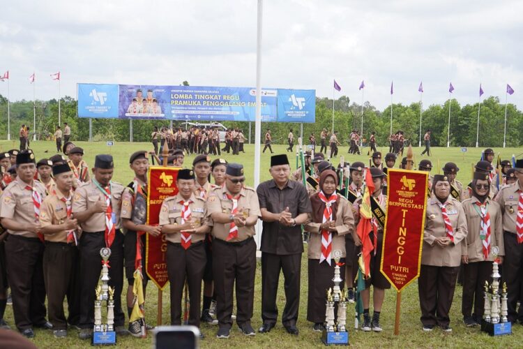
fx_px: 683
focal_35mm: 47
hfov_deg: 41.9
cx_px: 262
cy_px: 174
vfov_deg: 28.6
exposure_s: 1/320
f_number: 5
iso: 100
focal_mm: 47
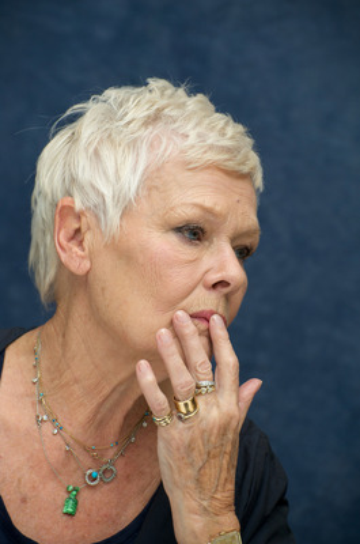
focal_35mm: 135
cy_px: 272
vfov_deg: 15.2
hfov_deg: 10.1
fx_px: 2034
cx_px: 180
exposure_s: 1/60
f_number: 7.1
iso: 400
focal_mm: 135
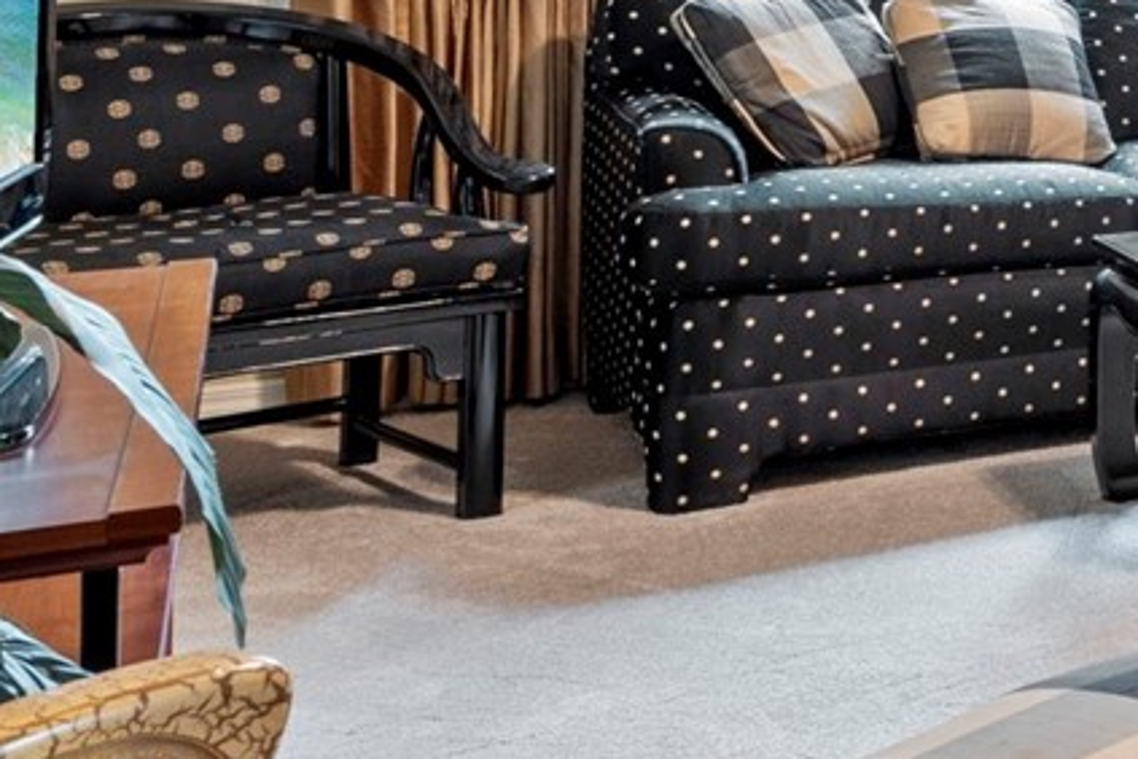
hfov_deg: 18.8
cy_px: -98
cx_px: 2155
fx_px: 2434
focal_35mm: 77
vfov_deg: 17.1
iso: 250
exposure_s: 1.6
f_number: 9
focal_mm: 16
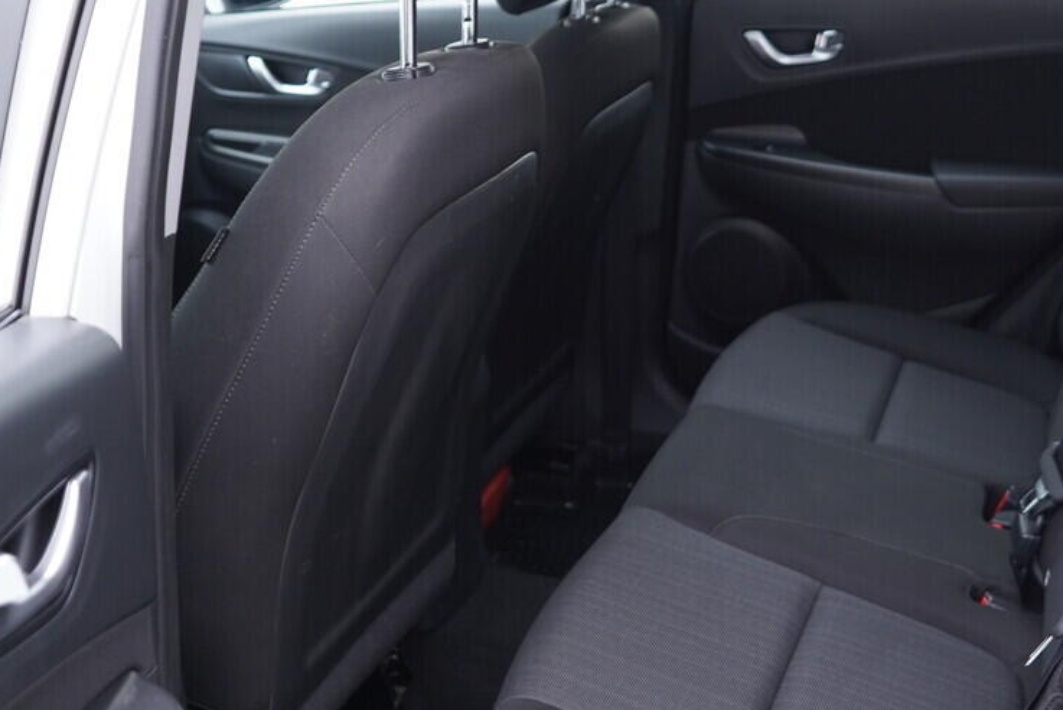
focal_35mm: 50
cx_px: 649
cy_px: 363
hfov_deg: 39.4
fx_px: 1477
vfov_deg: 27.0
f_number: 2.8
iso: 250
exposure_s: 1/40
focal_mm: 24
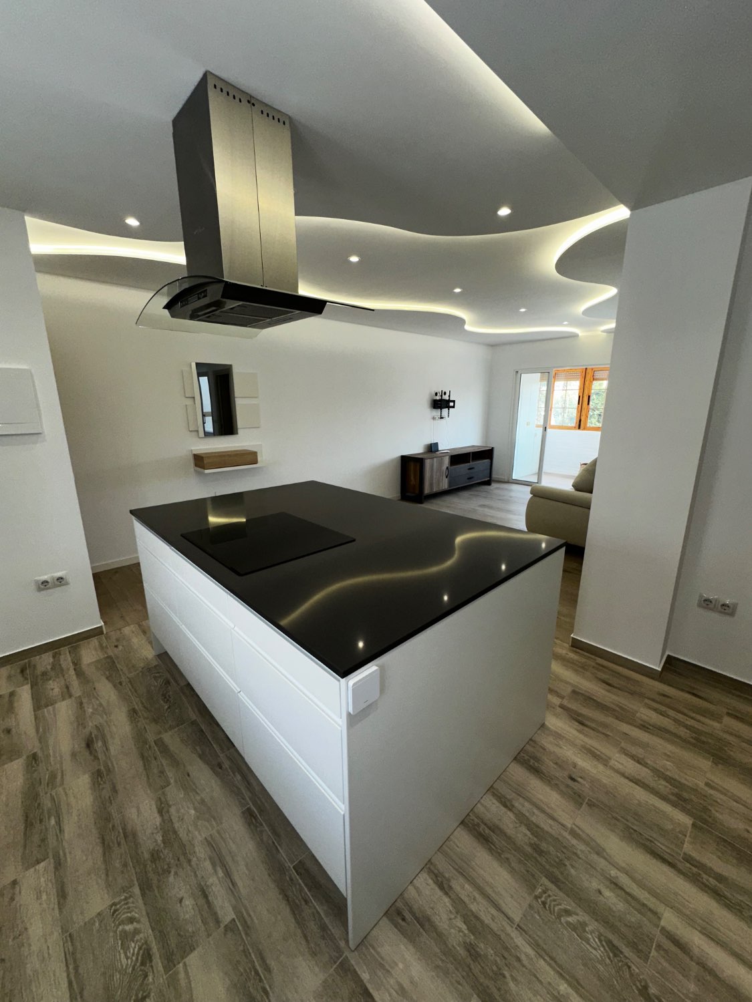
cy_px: 501
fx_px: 406
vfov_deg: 102.1
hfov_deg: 85.7
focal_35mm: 14
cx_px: 376
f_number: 2.2
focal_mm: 2.22
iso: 32
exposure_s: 1/152
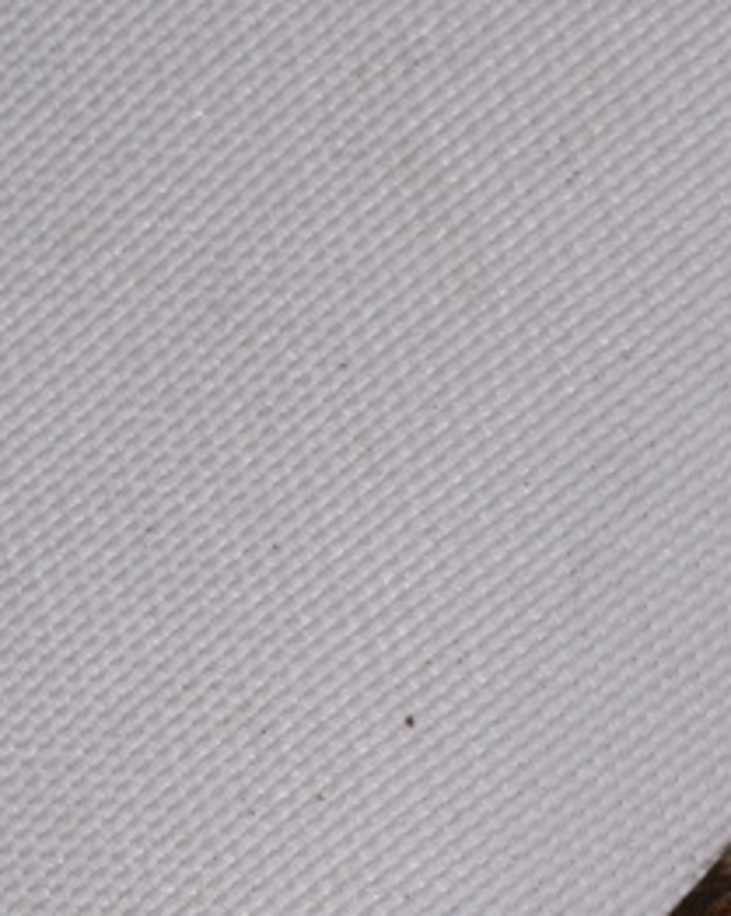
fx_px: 9791
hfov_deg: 4.2
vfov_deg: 5.4
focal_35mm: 361
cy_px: 822
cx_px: 1287
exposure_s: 1/60
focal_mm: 85
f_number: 25
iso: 100
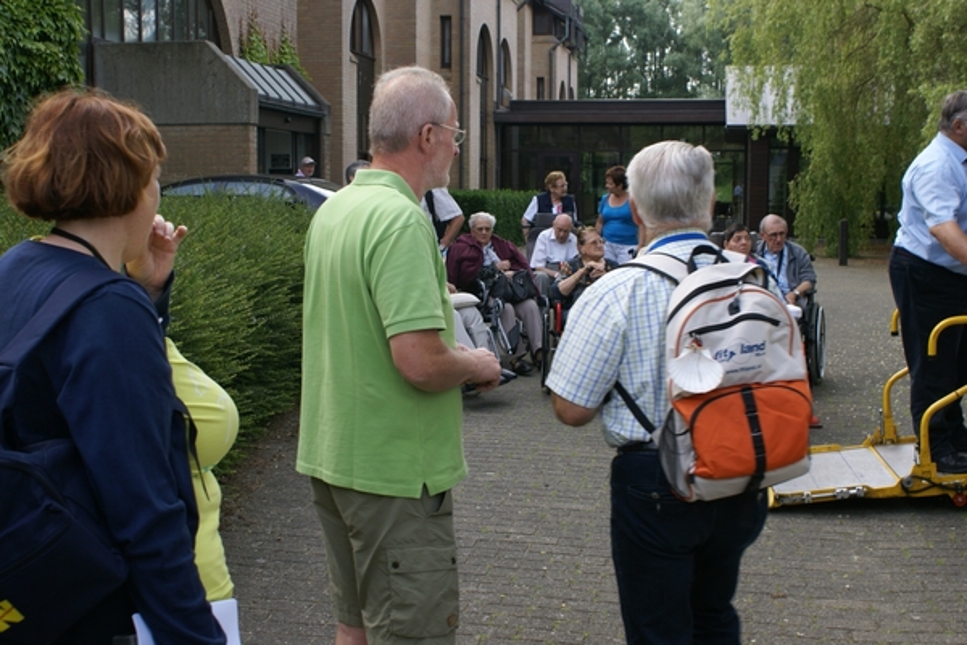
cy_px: 322
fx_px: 1128
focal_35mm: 42
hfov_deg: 46.4
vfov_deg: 31.9
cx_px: 484
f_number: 6.3
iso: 100
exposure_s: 1/80
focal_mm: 28
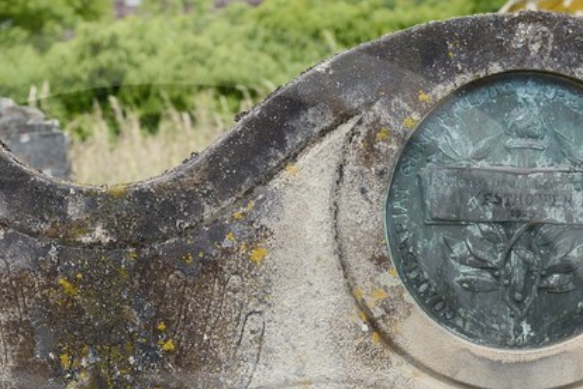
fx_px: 2186
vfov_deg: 9.8
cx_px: 168
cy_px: 605
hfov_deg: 15.1
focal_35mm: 135
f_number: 6.3
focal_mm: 35
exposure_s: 1/160
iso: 200
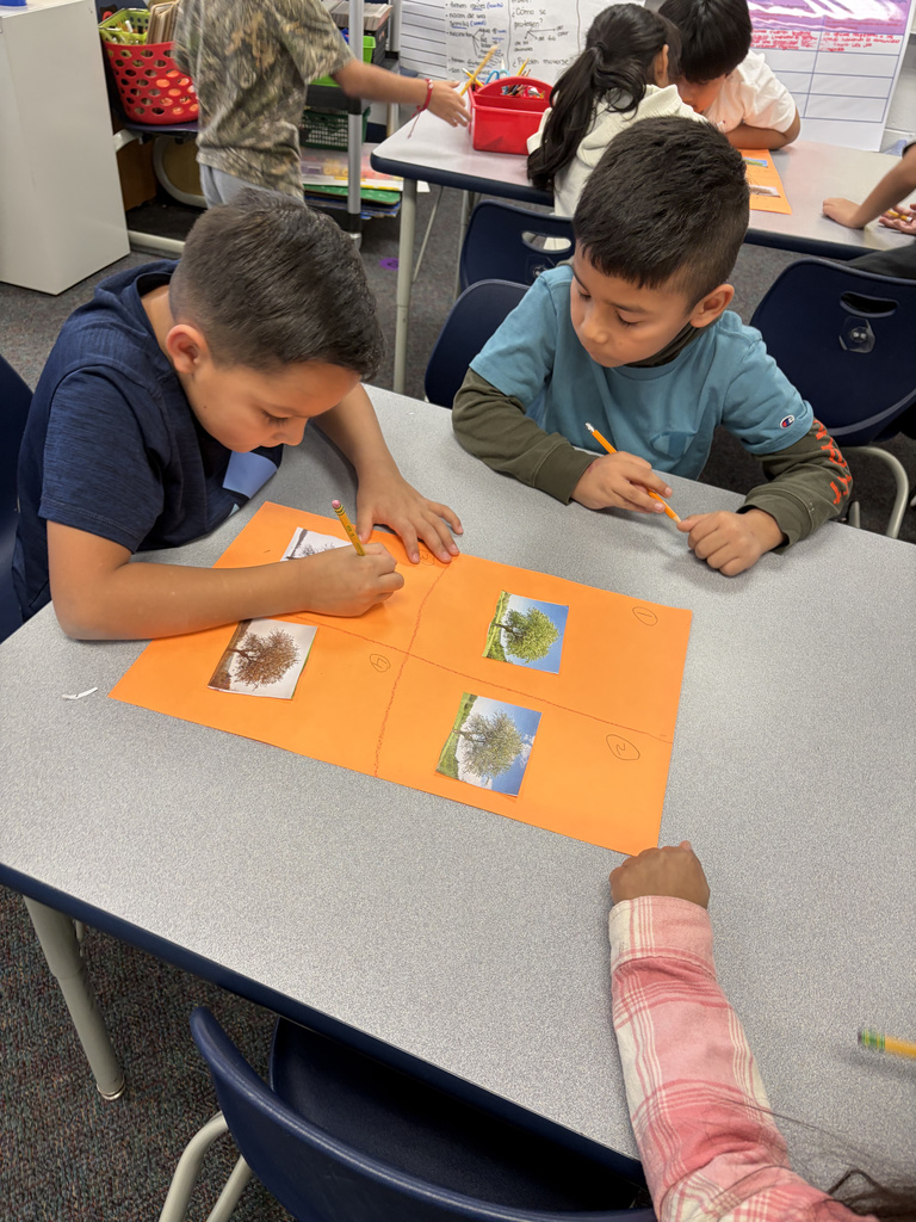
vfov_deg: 67.3
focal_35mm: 26
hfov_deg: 53.1
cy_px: 611
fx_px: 917
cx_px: 458
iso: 100
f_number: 1.6
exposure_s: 1/60
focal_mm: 5.96
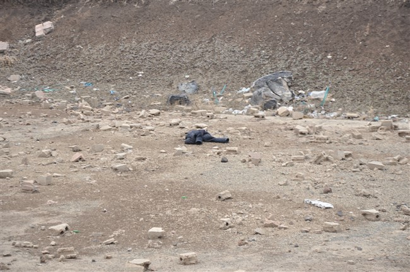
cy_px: 136
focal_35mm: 120
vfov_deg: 11.4
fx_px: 1365
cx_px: 205
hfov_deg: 17.1
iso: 250
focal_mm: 80
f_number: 5.3
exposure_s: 1/60
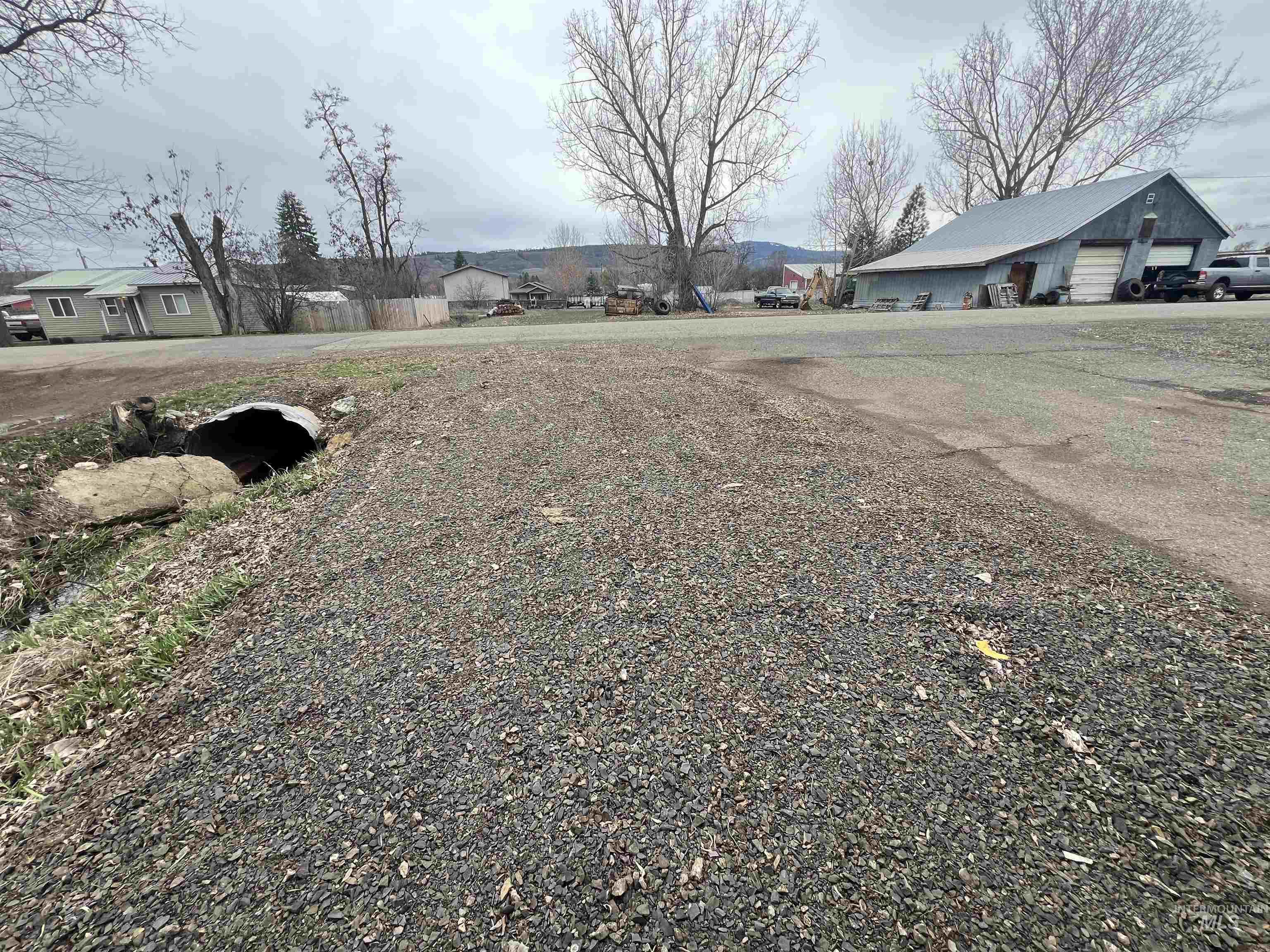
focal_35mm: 13
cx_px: 635
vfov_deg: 89.9
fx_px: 477
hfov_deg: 106.2
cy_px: 476
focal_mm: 1.57
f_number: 1.8
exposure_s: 1/110
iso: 32
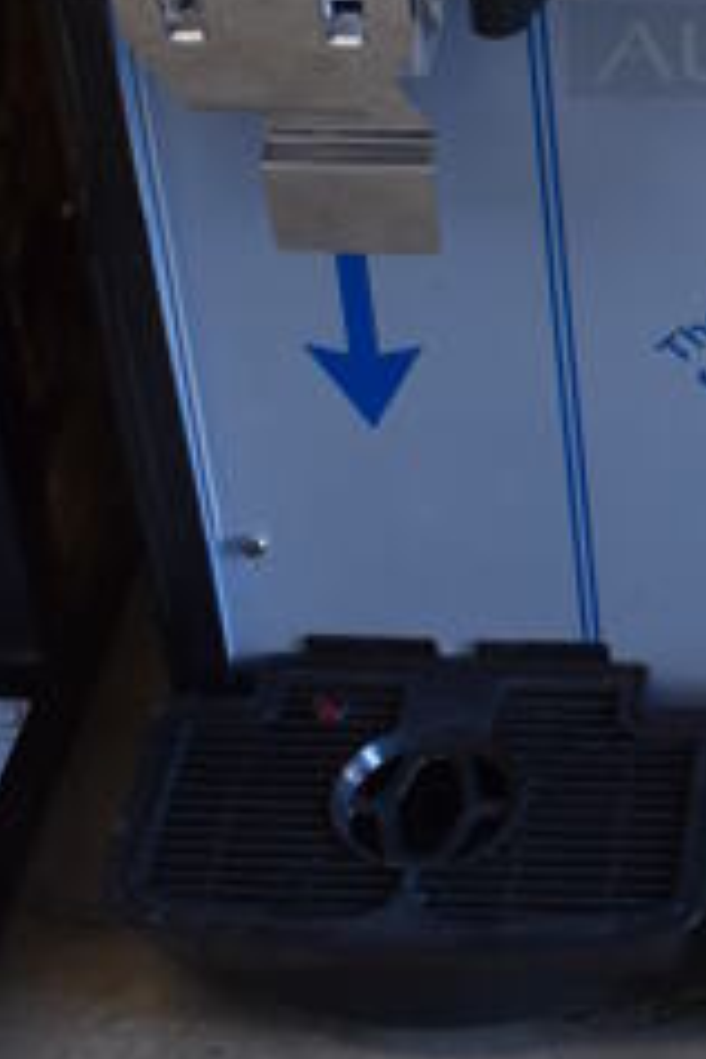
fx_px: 3059
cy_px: -136
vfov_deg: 18.8
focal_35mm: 104
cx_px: 1068
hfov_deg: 12.5
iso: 900
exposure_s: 1/125
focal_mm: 18
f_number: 3.5
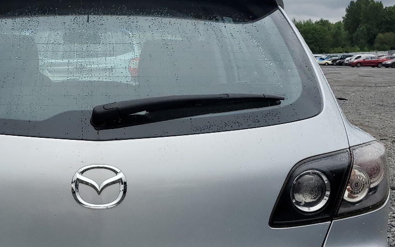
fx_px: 614
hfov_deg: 34.8
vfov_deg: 22.6
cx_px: 94
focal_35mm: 57
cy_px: 177
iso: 50
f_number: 1.5
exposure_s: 1/1667
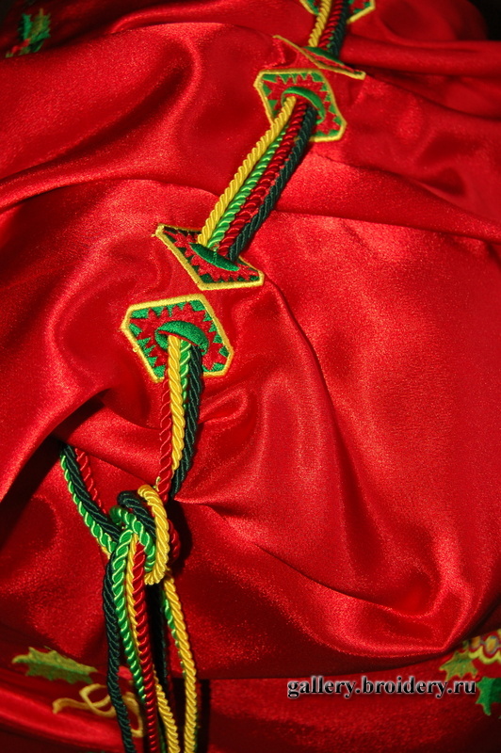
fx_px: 1066
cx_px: 250
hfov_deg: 26.4
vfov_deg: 38.9
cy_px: 376
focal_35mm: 51
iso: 400
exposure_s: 1/60
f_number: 4.5
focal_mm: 34
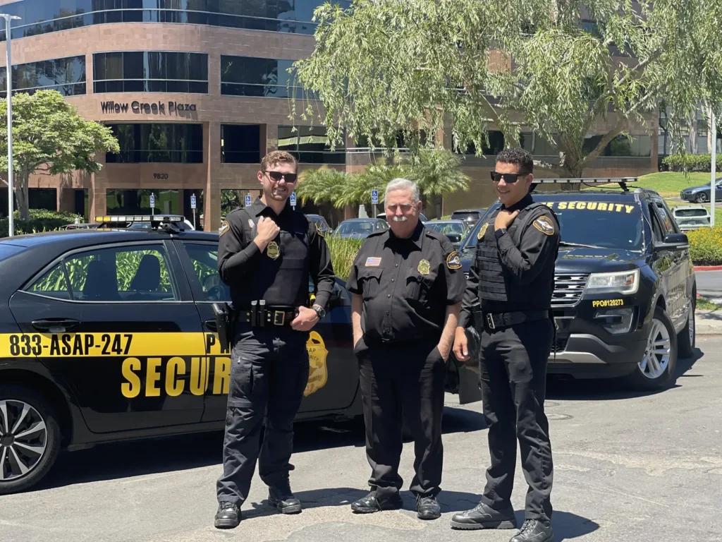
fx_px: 1335
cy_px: 271
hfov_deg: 30.3
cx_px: 361
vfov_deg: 22.9
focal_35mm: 64
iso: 32
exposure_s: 1/447
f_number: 2.2
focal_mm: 7.5
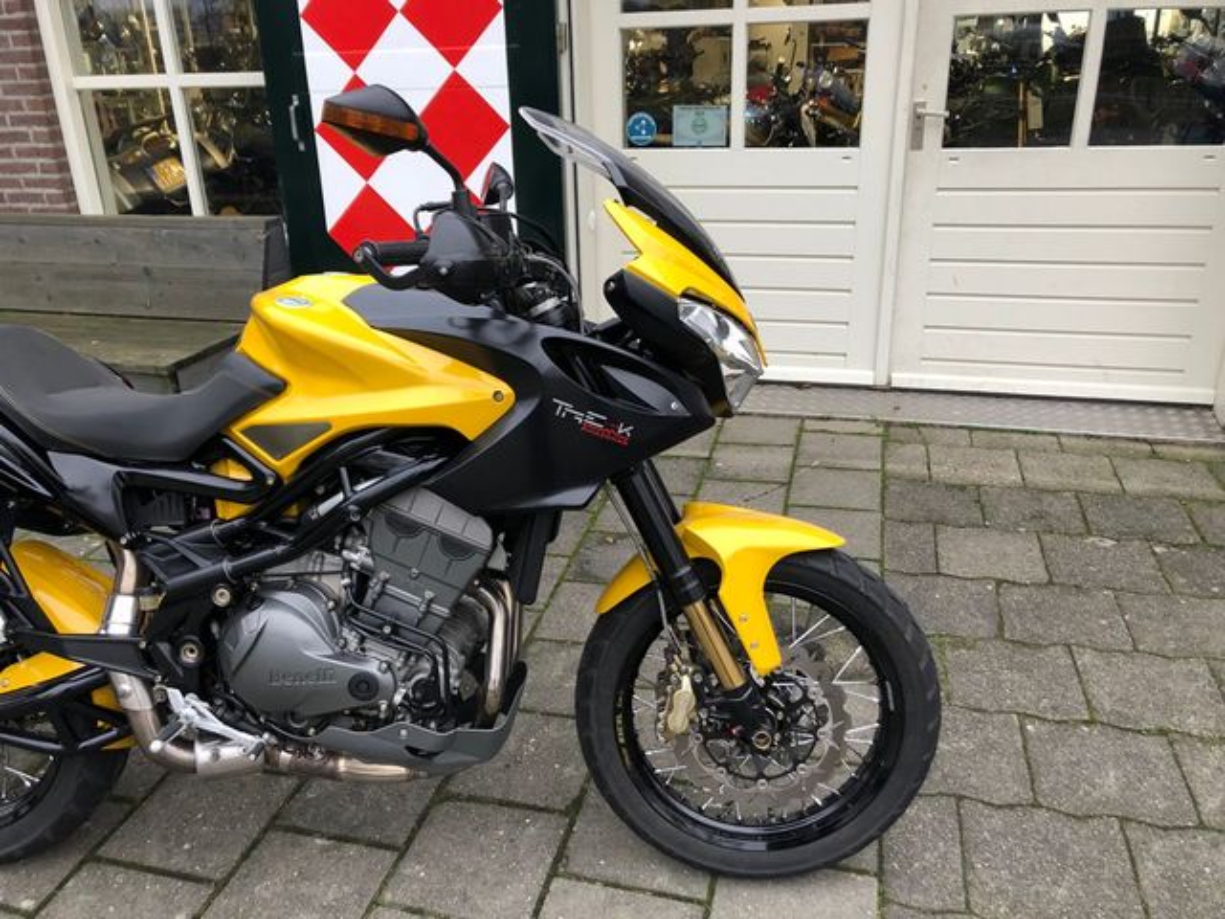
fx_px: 991
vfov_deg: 49.7
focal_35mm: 28
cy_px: 460
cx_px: 612
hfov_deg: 63.4
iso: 40
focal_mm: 3.99
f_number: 1.8
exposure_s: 1/33
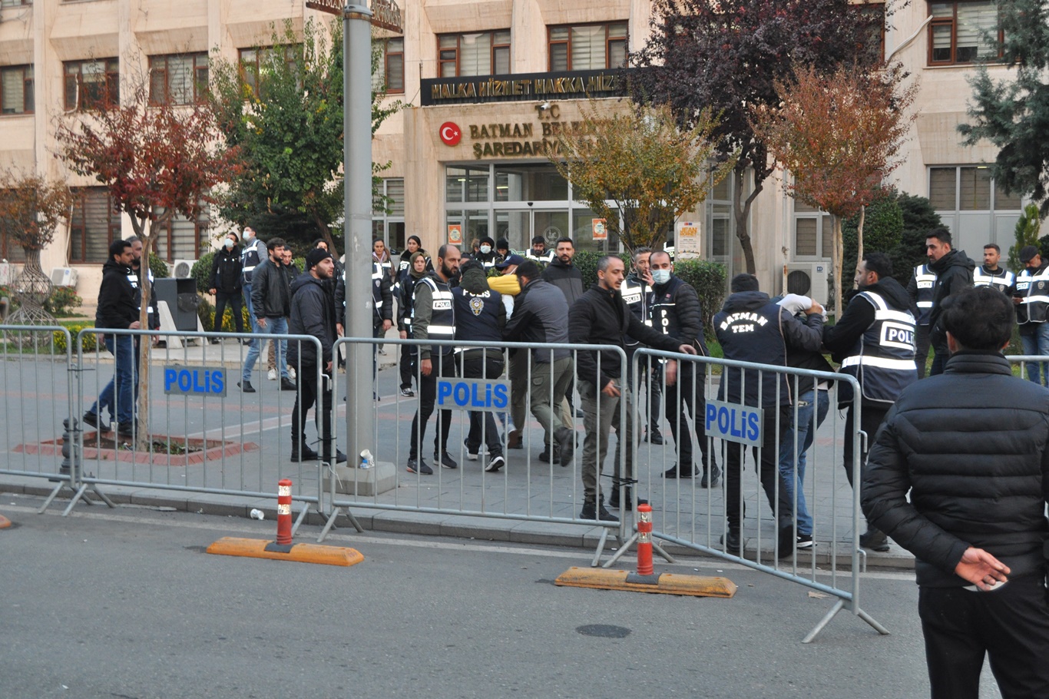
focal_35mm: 48
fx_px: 1398
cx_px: 524
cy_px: 350
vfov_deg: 28.1
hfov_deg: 41.1
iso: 800
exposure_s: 1/60
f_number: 4.5
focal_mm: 32
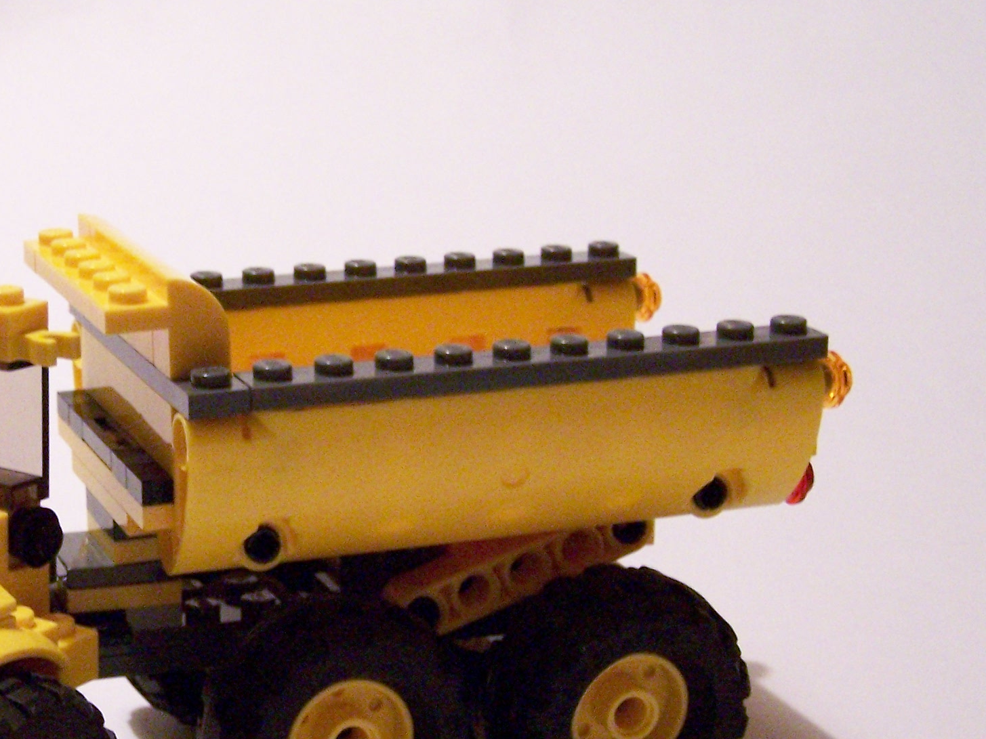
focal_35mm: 85
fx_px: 2421
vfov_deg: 17.3
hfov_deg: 22.7
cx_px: 173
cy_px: 526
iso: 400
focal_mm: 8
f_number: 3
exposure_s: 1/15
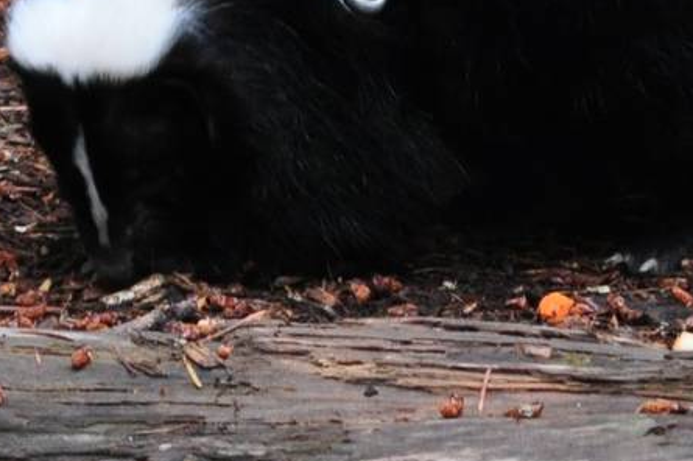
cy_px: 66
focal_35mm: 512
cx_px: 657
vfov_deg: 2.7
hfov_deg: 4.0
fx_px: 9844
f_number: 9
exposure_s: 1/100
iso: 800
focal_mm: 95
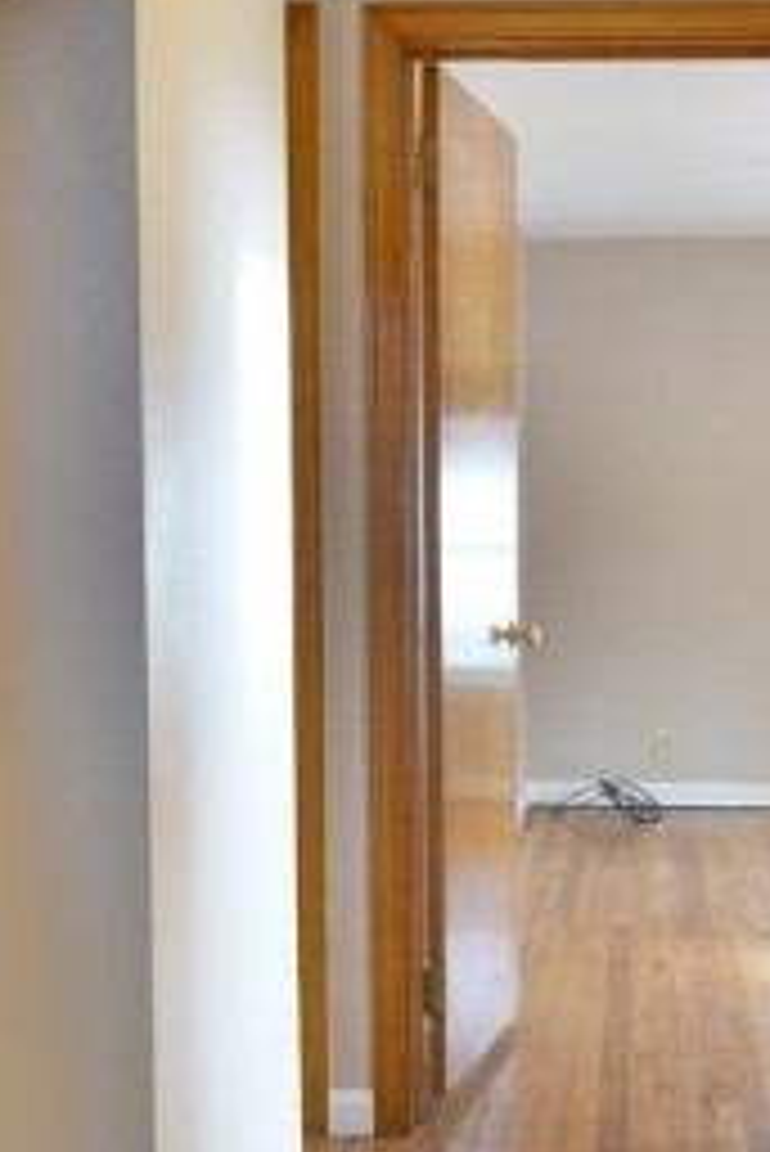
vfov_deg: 31.4
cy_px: 837
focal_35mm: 63
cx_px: 495
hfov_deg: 21.5
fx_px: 2018
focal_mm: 14
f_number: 5.6
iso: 200
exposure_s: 1/13
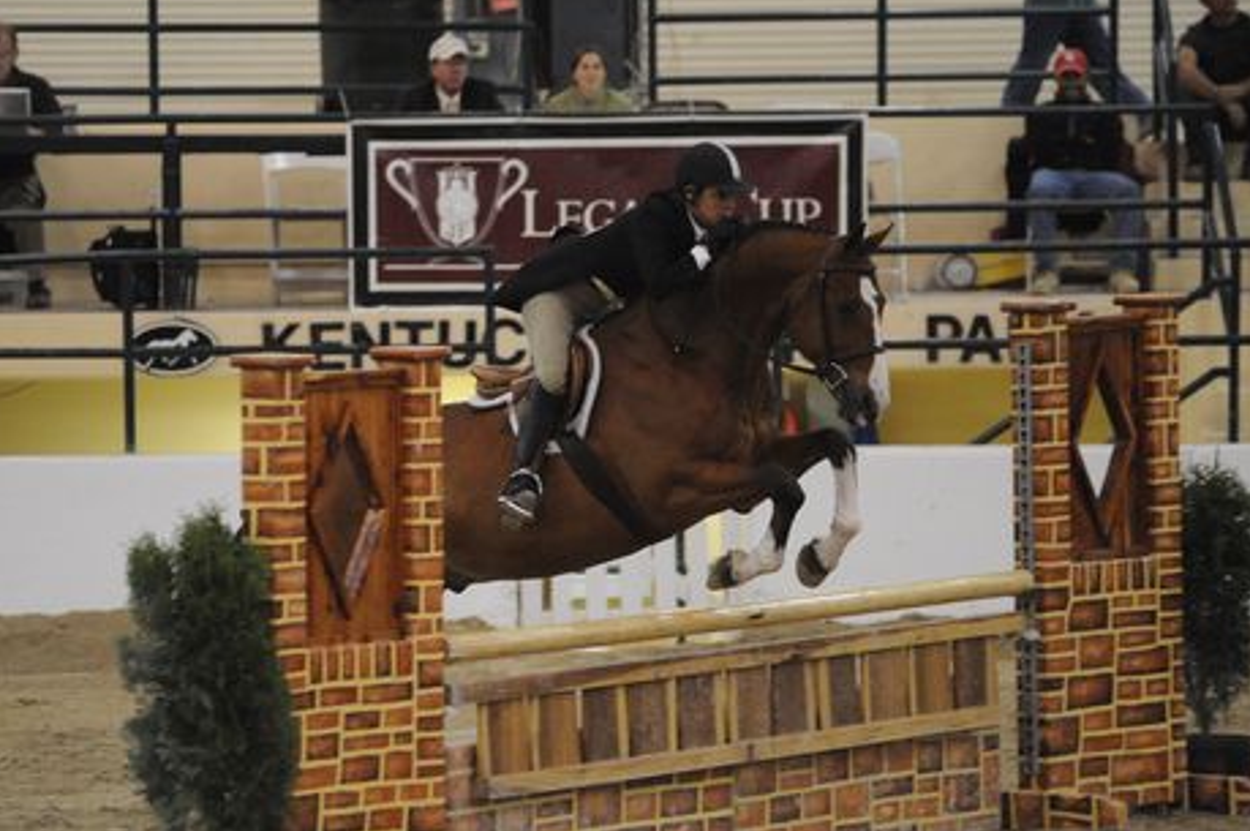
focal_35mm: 279
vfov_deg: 4.9
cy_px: 414
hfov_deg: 7.4
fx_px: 9677
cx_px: 520
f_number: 2.8
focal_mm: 200
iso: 6400
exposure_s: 1/400
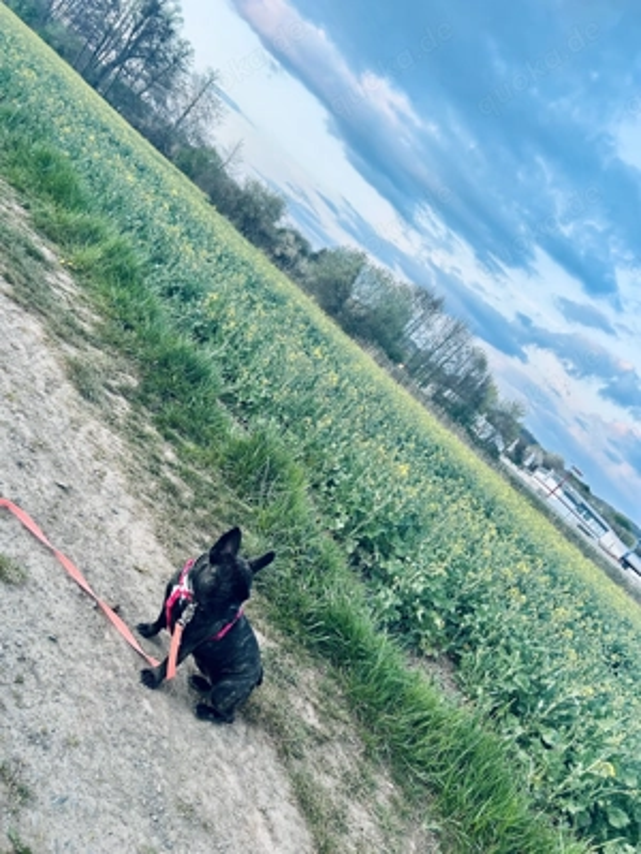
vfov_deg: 67.3
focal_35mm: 26
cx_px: 320
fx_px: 642
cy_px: 427
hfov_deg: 53.1
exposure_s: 1/121
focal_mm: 5.7
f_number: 1.5
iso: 80
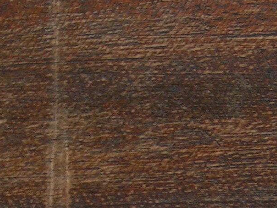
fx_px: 1545
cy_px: 342
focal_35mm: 193
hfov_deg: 10.2
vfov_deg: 7.5
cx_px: 159
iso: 50
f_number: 3.2
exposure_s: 1/60
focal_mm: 8.7
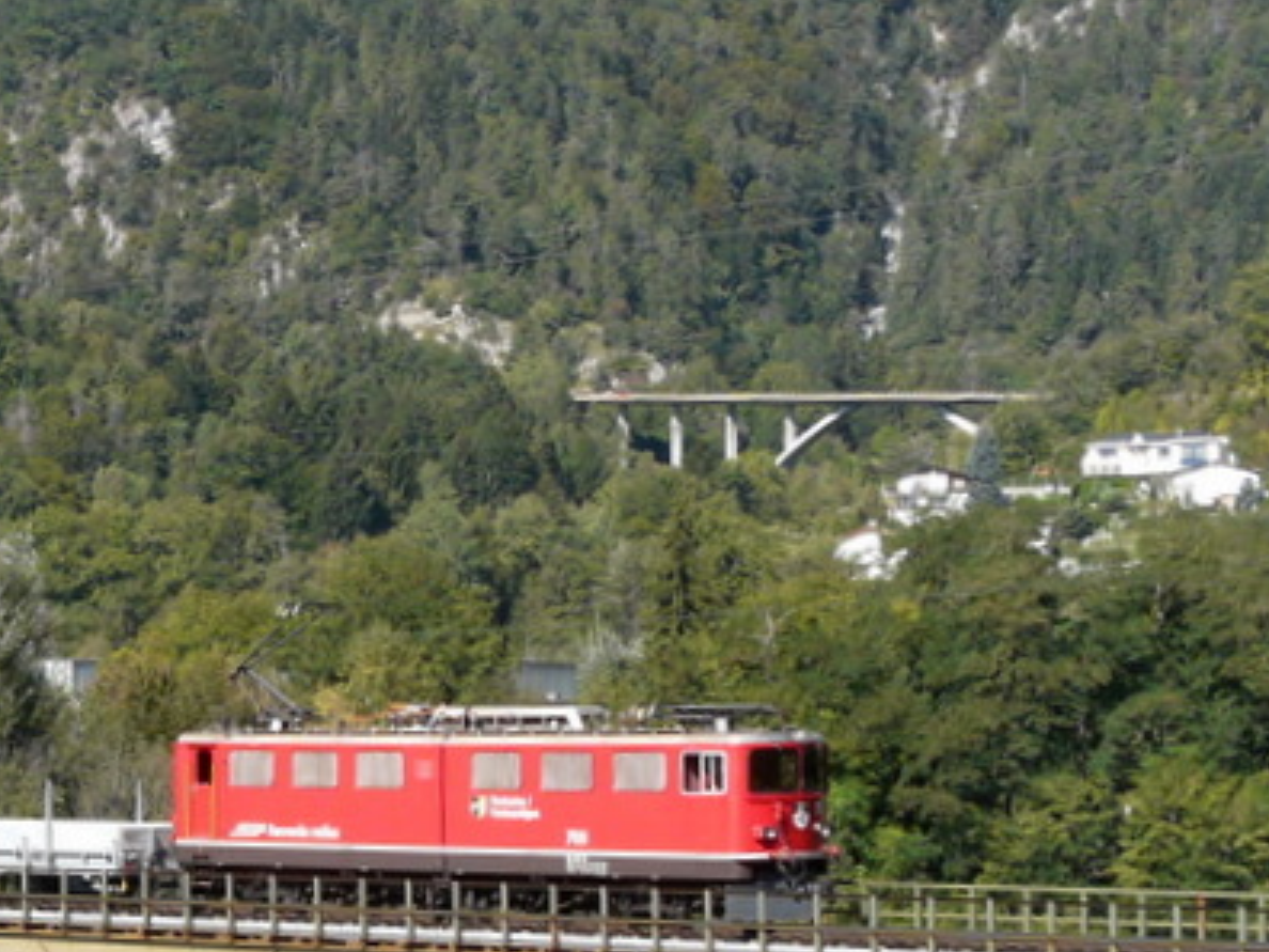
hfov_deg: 18.2
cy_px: 756
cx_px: 119
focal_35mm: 106
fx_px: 3886
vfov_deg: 13.9
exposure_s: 1/250
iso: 100
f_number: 5.6
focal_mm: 6.8
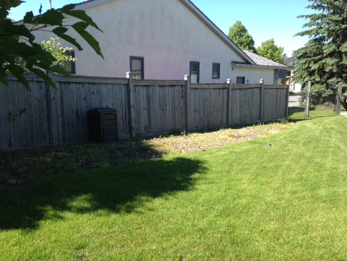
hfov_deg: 55.4
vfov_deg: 42.9
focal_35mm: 33
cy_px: 130
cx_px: 174
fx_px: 331
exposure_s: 1/493
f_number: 2.4
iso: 50
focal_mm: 4.12
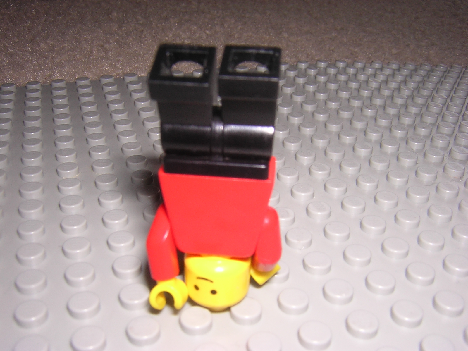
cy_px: 176
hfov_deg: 51.4
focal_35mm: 36
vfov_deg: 39.7
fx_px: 487
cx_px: 234
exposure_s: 1/60.1
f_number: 5.2
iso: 100
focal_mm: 4.7
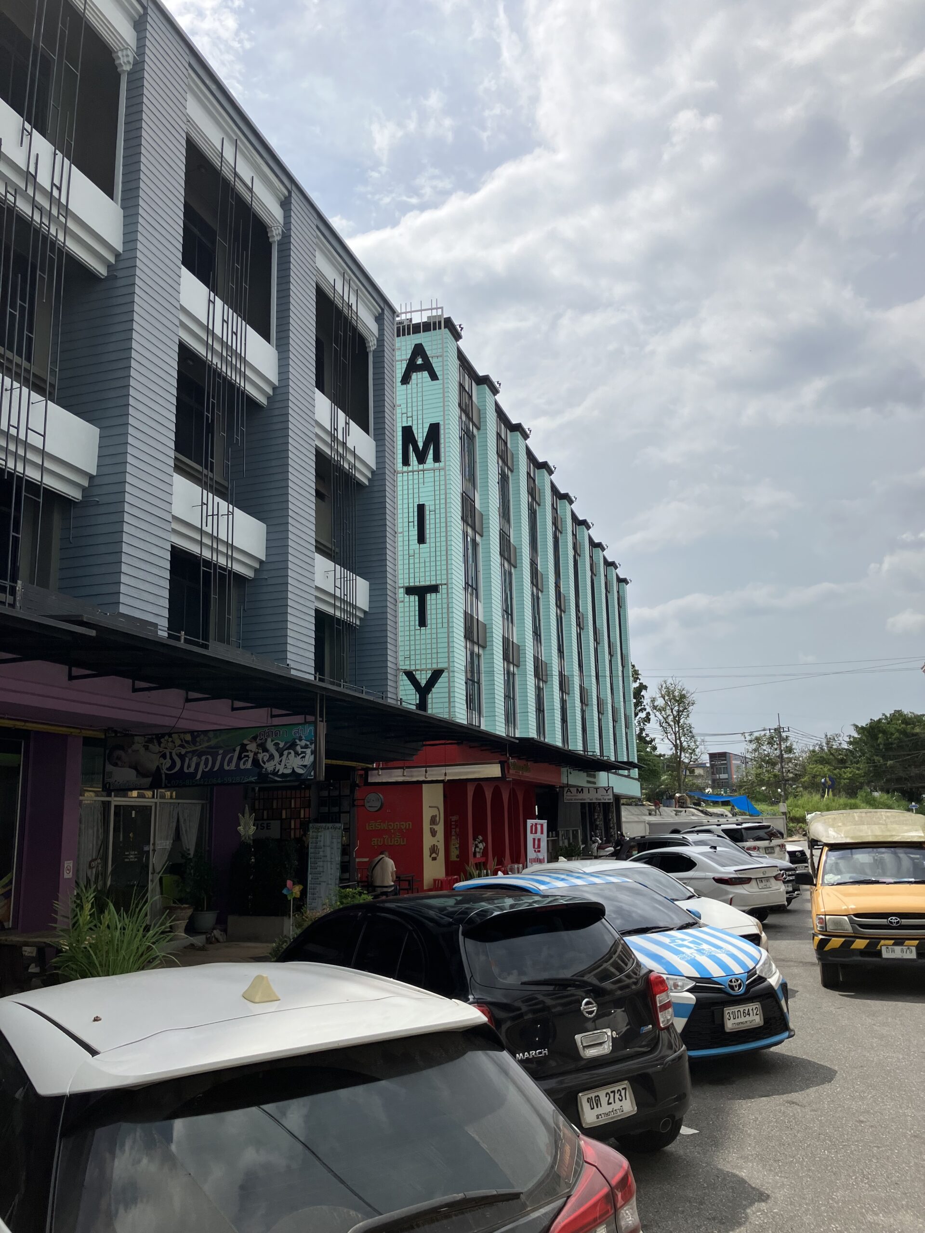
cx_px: 462
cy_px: 616
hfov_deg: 49.7
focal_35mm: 28
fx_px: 998
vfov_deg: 63.4
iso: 32
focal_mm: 3.99
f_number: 1.8
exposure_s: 1/6098
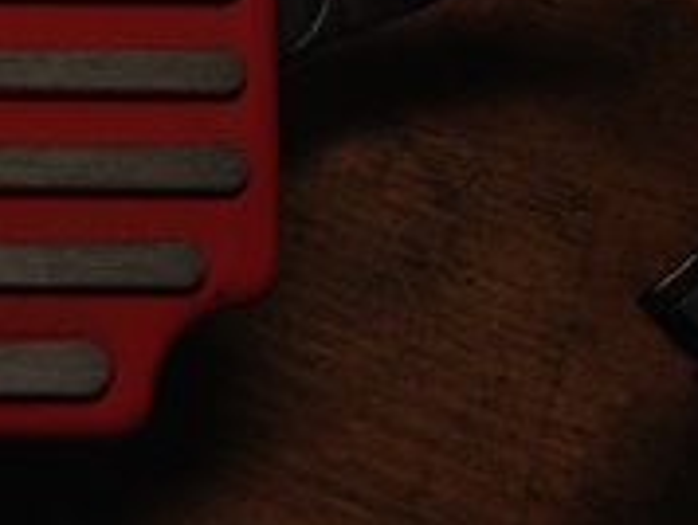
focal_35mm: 157
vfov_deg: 9.4
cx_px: -851
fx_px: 3170
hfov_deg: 11.0
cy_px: -78
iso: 50
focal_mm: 4.28
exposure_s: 1/40
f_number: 2.4
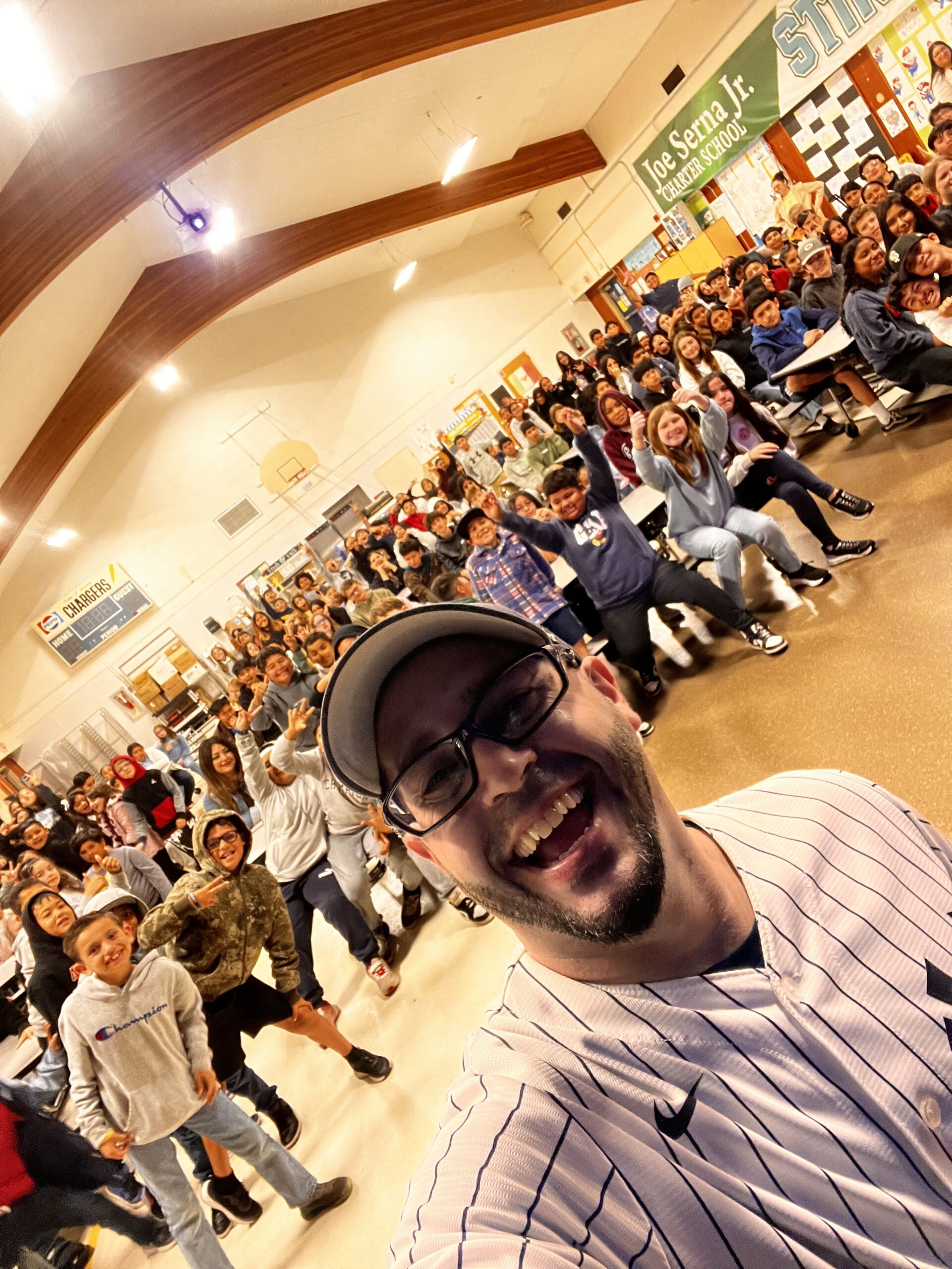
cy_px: 634
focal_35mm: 23
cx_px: 476
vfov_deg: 73.9
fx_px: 843
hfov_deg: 58.9
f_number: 2.2
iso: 320
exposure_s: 1/30
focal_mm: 2.71
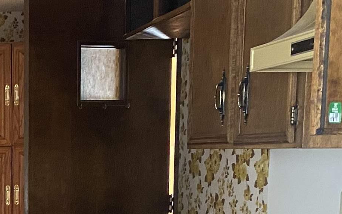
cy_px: 304
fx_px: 857
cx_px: -67
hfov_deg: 21.0
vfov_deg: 13.5
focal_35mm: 92
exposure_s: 1/40
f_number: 1.8
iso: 640
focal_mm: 4.25
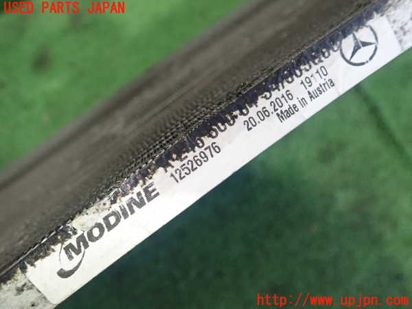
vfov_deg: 46.8
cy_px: 154
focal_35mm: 30
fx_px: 357
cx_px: 206
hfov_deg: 60.0
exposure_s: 1/40
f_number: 2.3
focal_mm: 5.5
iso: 800
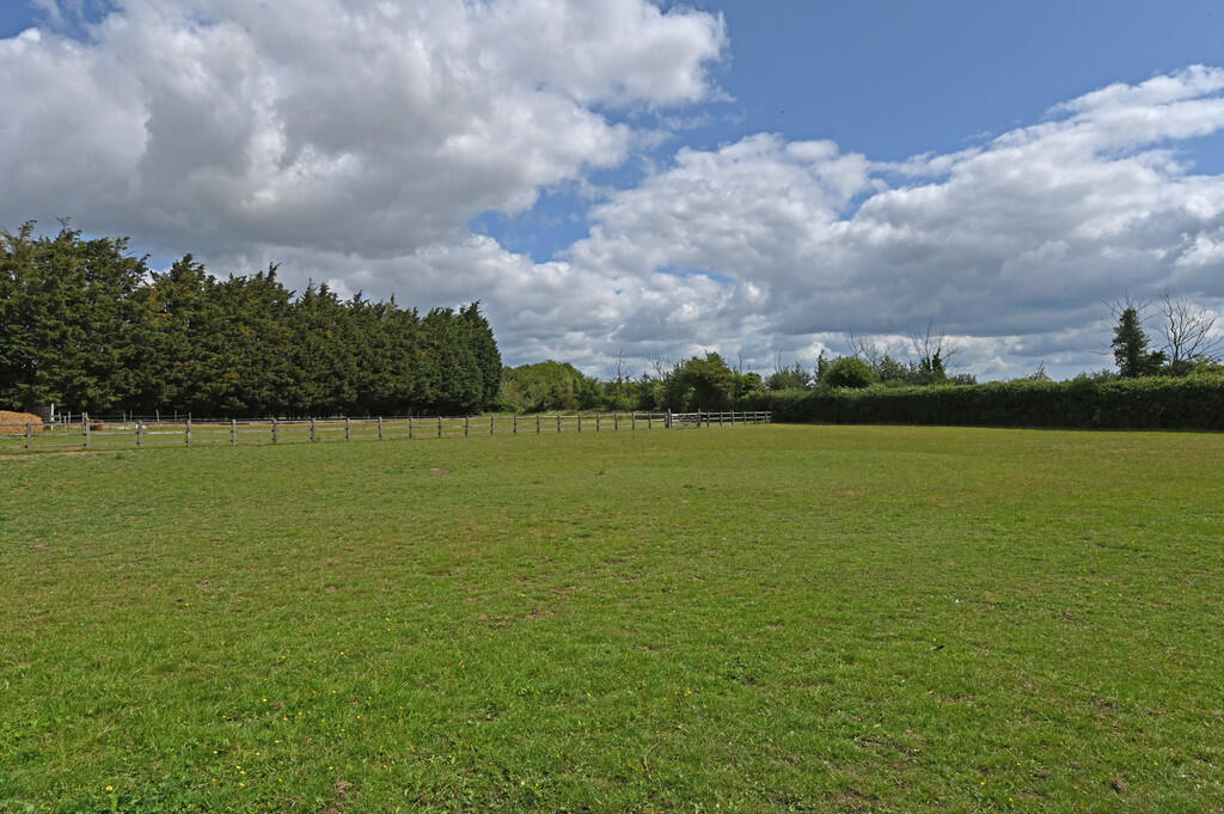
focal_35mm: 22
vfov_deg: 57.1
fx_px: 747
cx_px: 612
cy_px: 407
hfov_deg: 78.6
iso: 320
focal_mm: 22
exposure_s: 1/640
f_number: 14
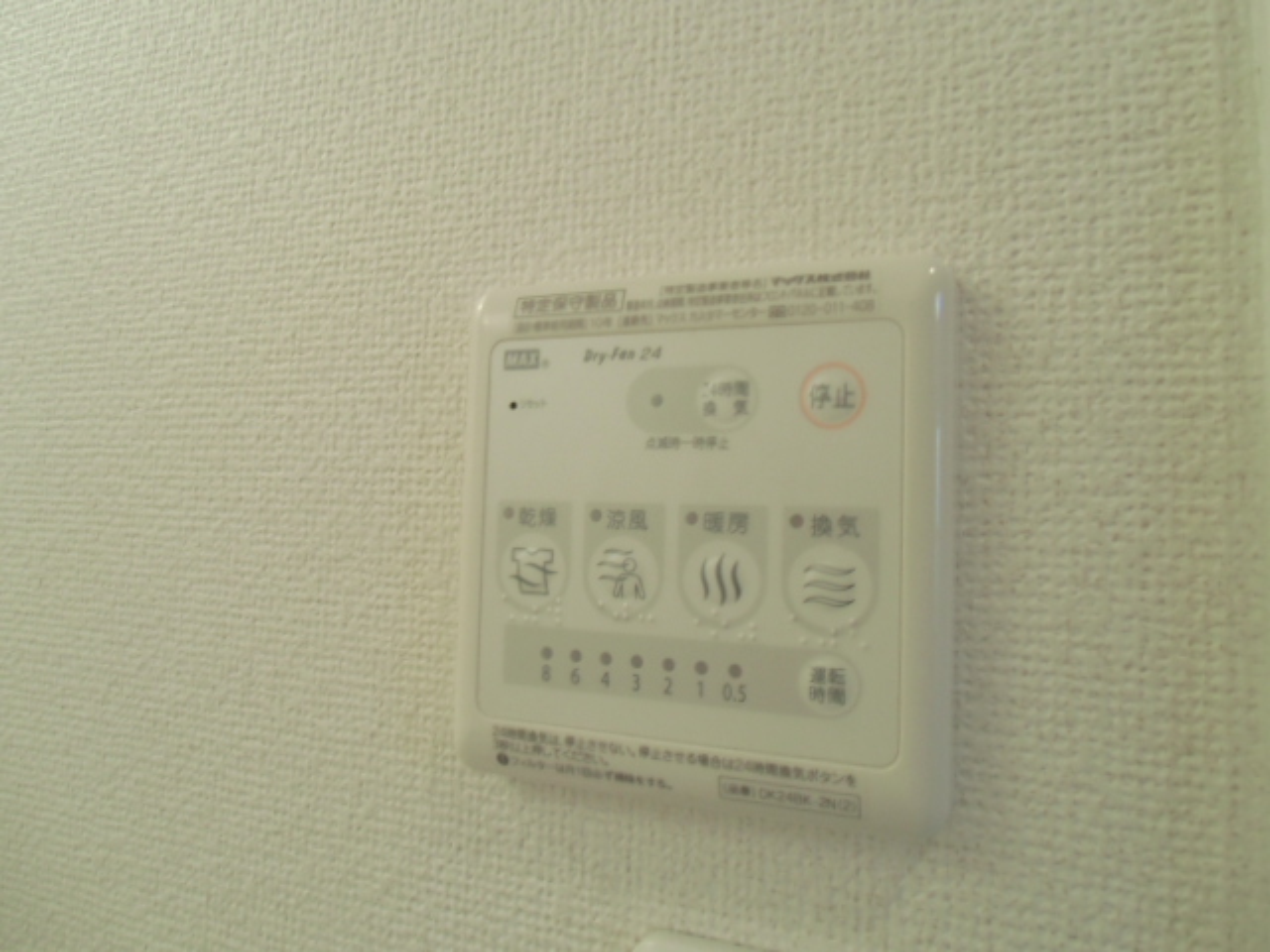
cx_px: 635
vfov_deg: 56.8
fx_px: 881
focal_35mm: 24
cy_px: 476
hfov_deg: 71.6
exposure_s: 1/60
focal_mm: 4.24
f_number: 3
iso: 200
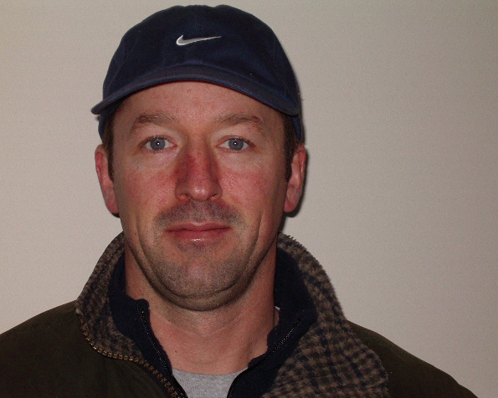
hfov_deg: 18.3
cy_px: 198
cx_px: 232
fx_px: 1548
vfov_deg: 14.7
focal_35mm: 105
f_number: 4.6
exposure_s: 1/100
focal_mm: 15.2
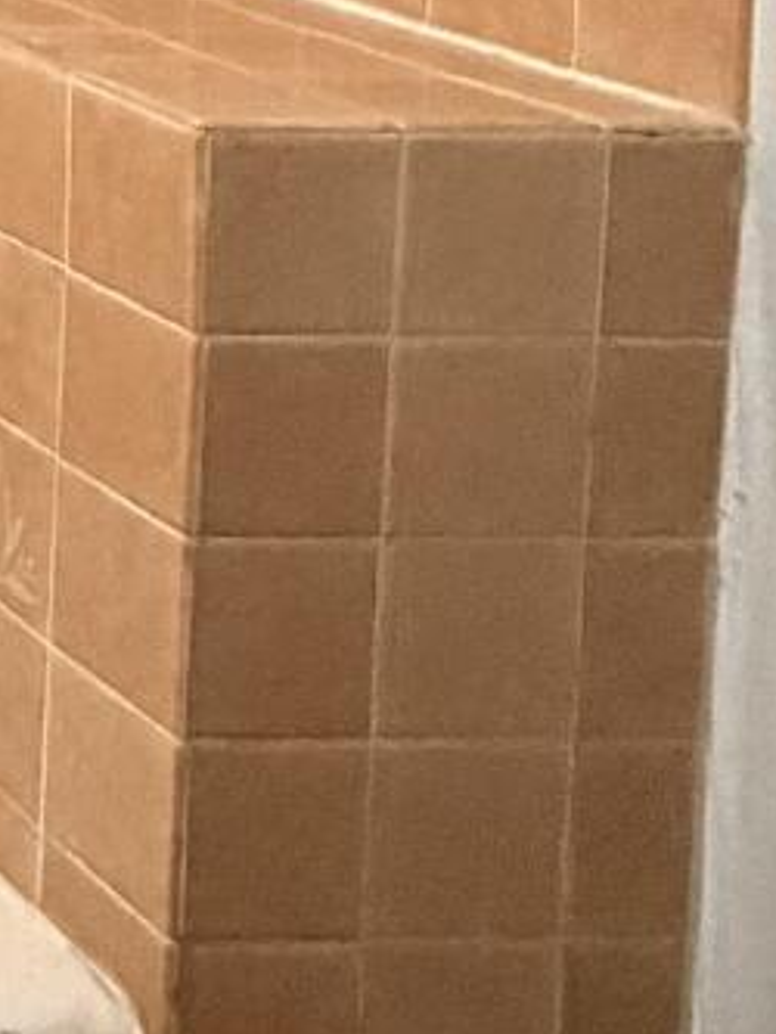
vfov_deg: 20.7
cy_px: -397
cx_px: -1400
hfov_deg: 11.8
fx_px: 2509
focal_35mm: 84
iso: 320
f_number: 2.2
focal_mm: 2.22
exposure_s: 1/60
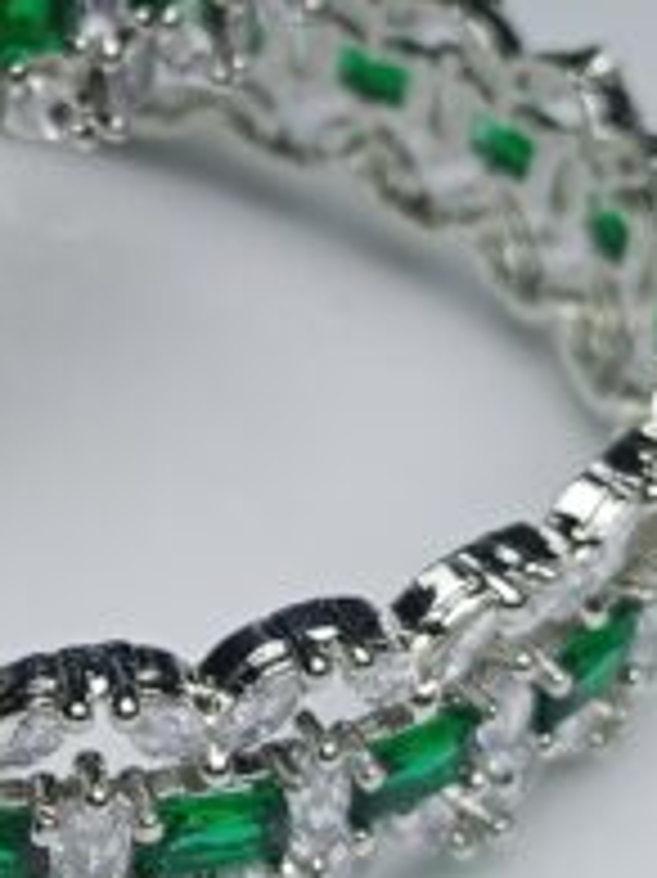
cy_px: 421
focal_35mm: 106
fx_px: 2685
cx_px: -122
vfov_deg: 18.6
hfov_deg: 13.6
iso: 50
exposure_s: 1/401
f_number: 1.8
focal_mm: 3.98
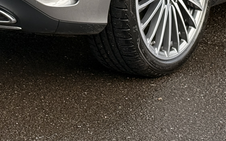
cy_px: -119
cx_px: 90
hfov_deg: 11.4
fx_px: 1127
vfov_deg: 7.0
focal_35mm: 183
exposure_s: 1/1883
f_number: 1.78
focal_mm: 6.76
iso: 100
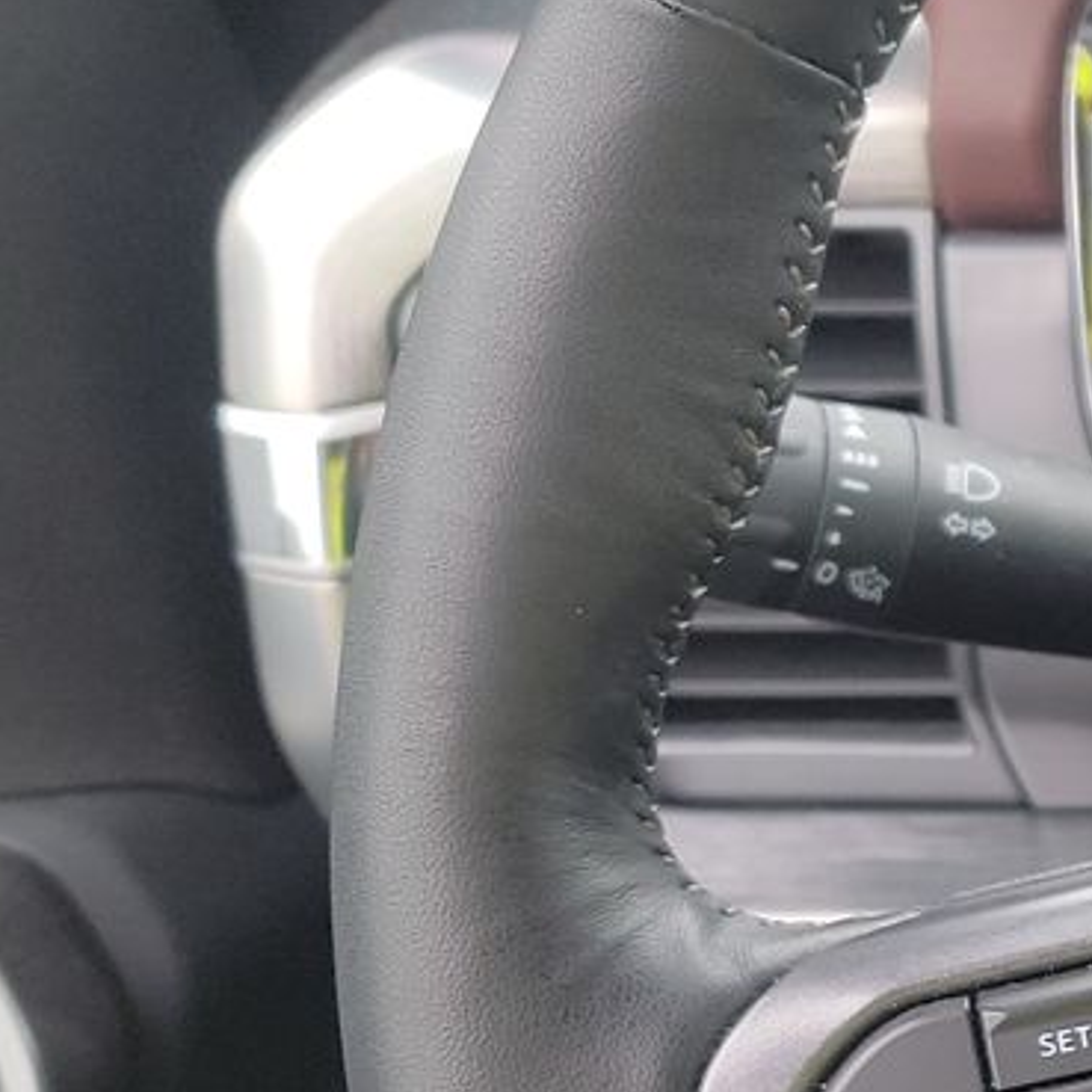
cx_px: 2057
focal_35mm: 92
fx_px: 3284
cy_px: 716
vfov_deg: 18.8
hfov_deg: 15.7
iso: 150
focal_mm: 6.7
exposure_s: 1/59
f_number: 1.8
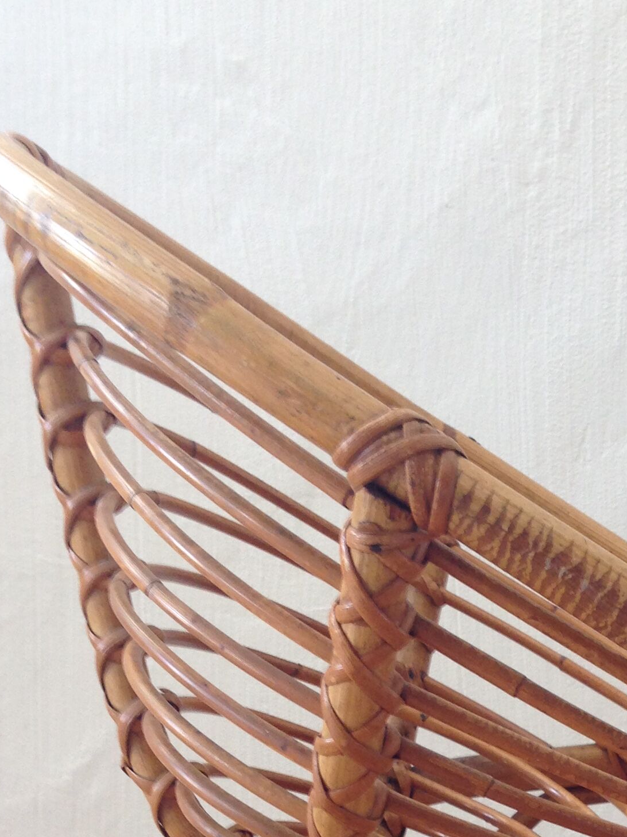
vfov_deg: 24.7
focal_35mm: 74
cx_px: 560
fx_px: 1787
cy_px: 901
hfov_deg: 19.5
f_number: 2.4
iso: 64
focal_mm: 4.12
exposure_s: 1/20
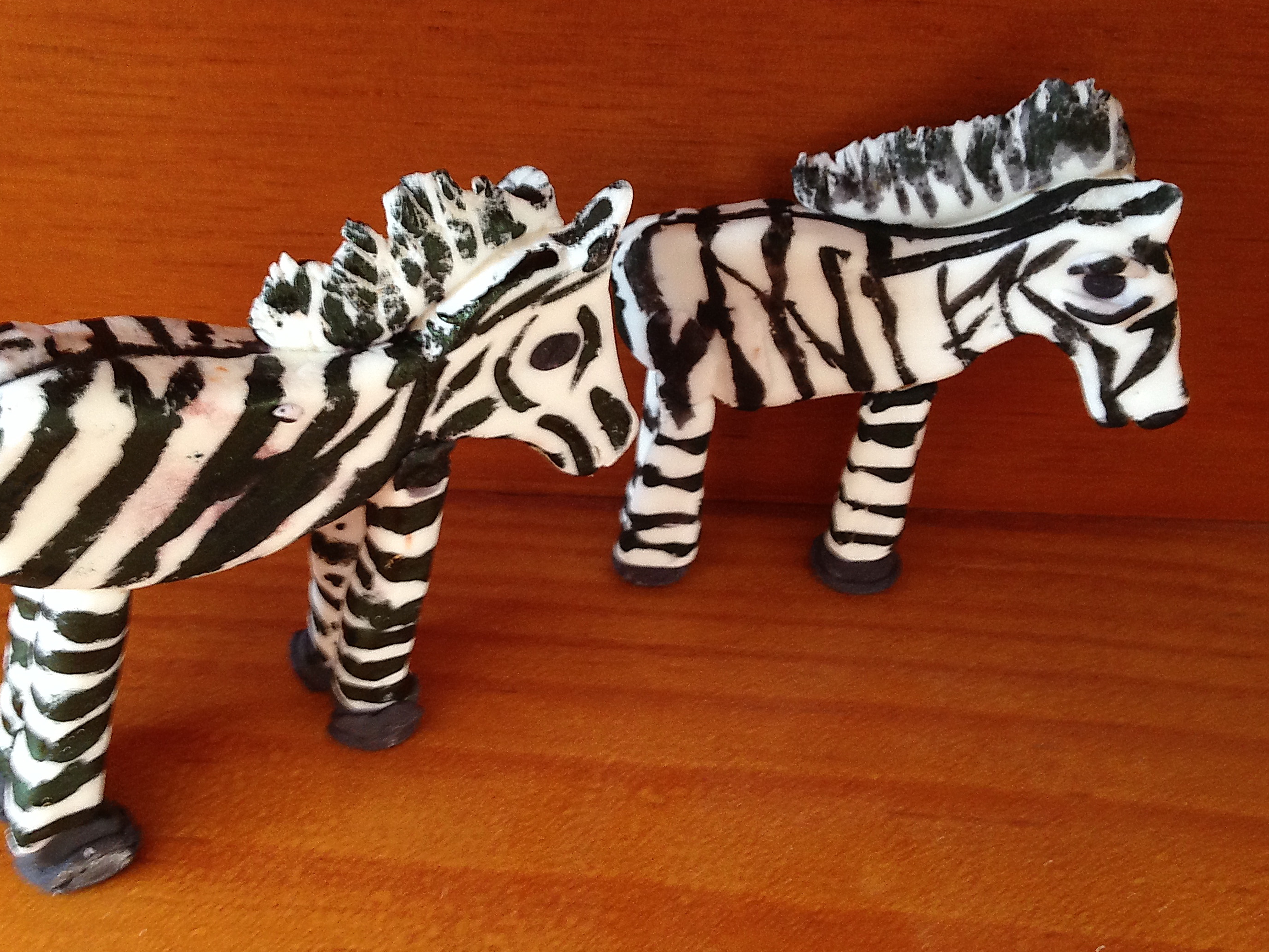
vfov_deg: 36.8
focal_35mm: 39
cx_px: 538
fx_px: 1430
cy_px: 435
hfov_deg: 47.7
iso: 100
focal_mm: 4.12
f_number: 2.4
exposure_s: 1/20
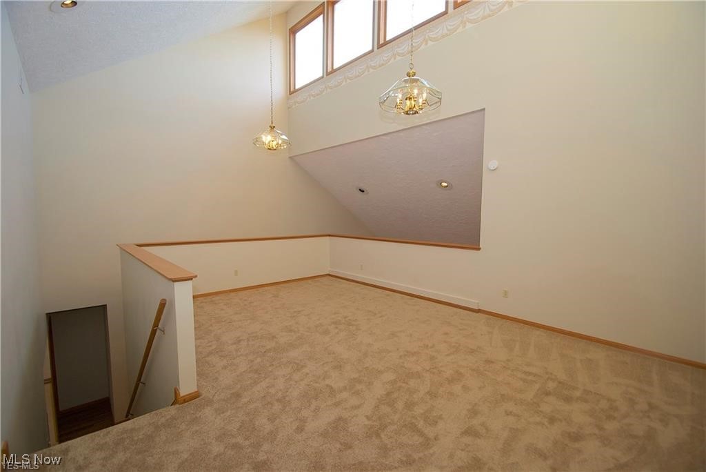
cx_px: 353
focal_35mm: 15
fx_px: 294
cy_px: 236
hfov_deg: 100.4
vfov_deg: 77.4
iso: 200
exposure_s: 1/60
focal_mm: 10
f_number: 4
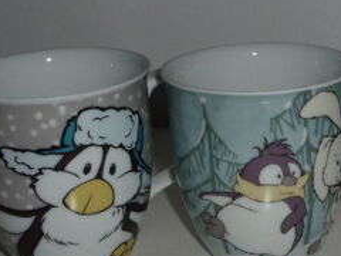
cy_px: 135
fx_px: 906
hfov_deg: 21.0
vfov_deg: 16.1
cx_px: 281
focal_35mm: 92
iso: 100
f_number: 4.1
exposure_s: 1/60
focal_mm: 7.9
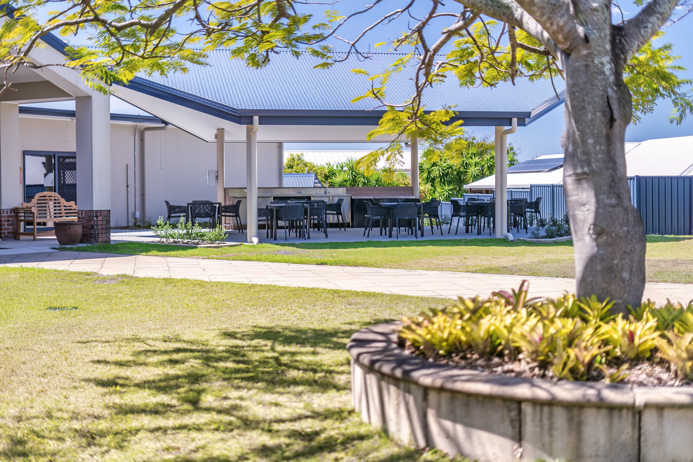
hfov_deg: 39.6
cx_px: 346
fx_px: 962
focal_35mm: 50
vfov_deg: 27.0
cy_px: 231
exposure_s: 1/200
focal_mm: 50
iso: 100
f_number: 1.8
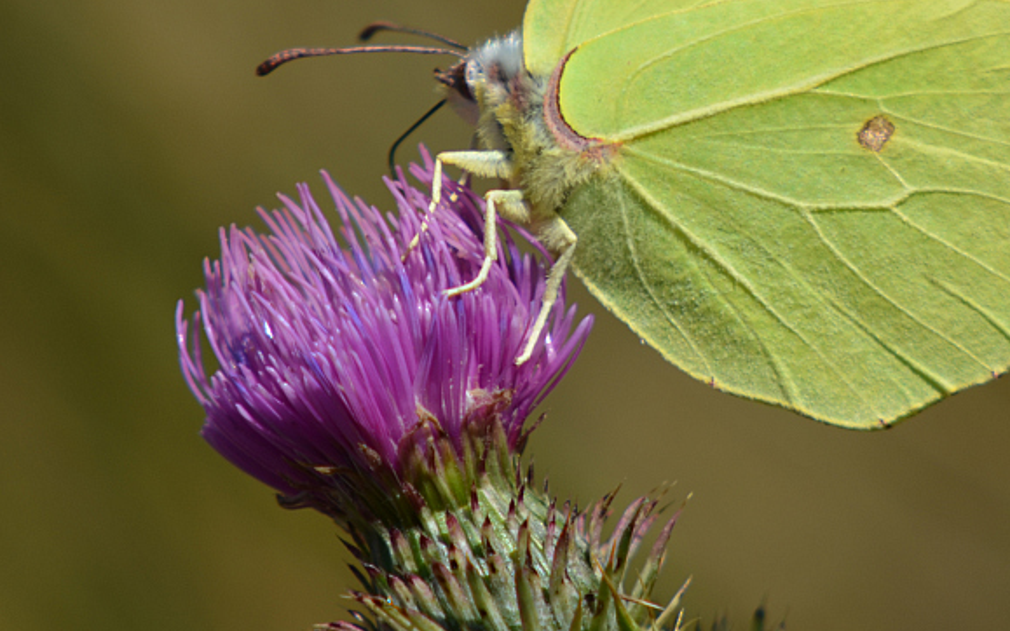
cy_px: 110
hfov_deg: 4.1
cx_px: 705
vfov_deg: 2.6
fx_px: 14122
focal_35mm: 513
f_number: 8
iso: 100
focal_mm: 190
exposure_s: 1/400
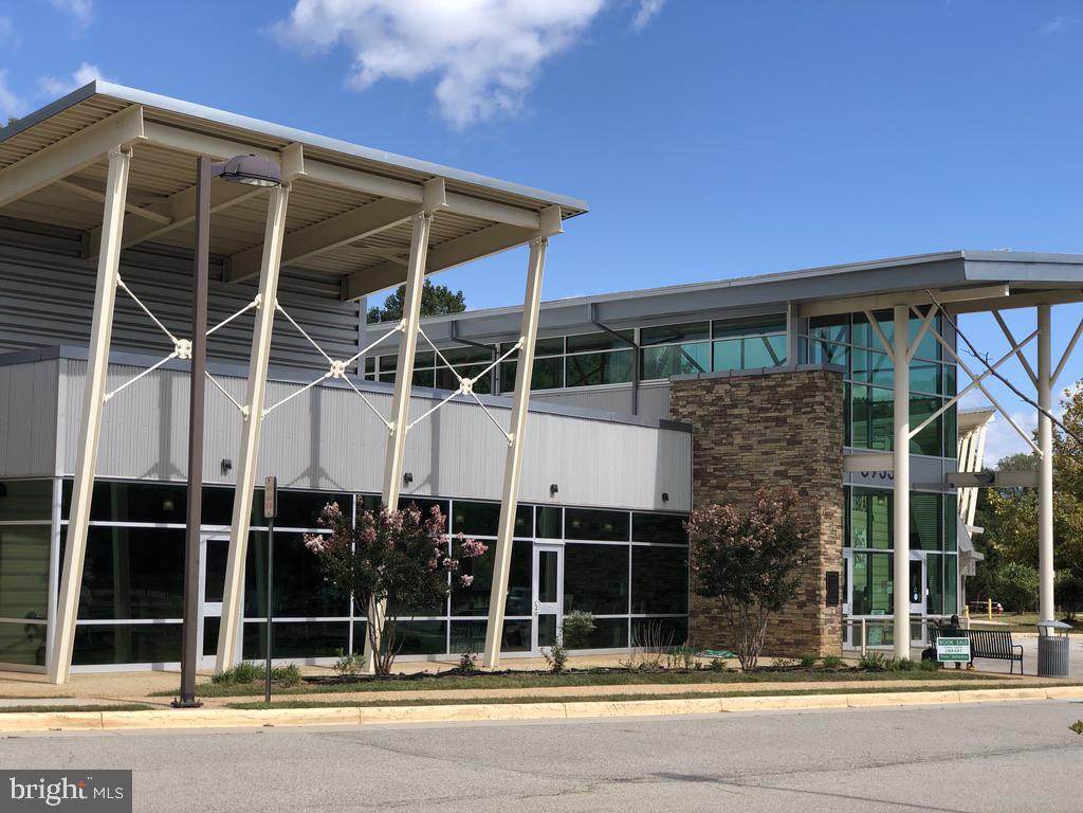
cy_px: 406
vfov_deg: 25.7
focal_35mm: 57
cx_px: 542
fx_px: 1783
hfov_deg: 33.8
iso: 20
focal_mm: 6.6
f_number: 2.8
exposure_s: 1/639
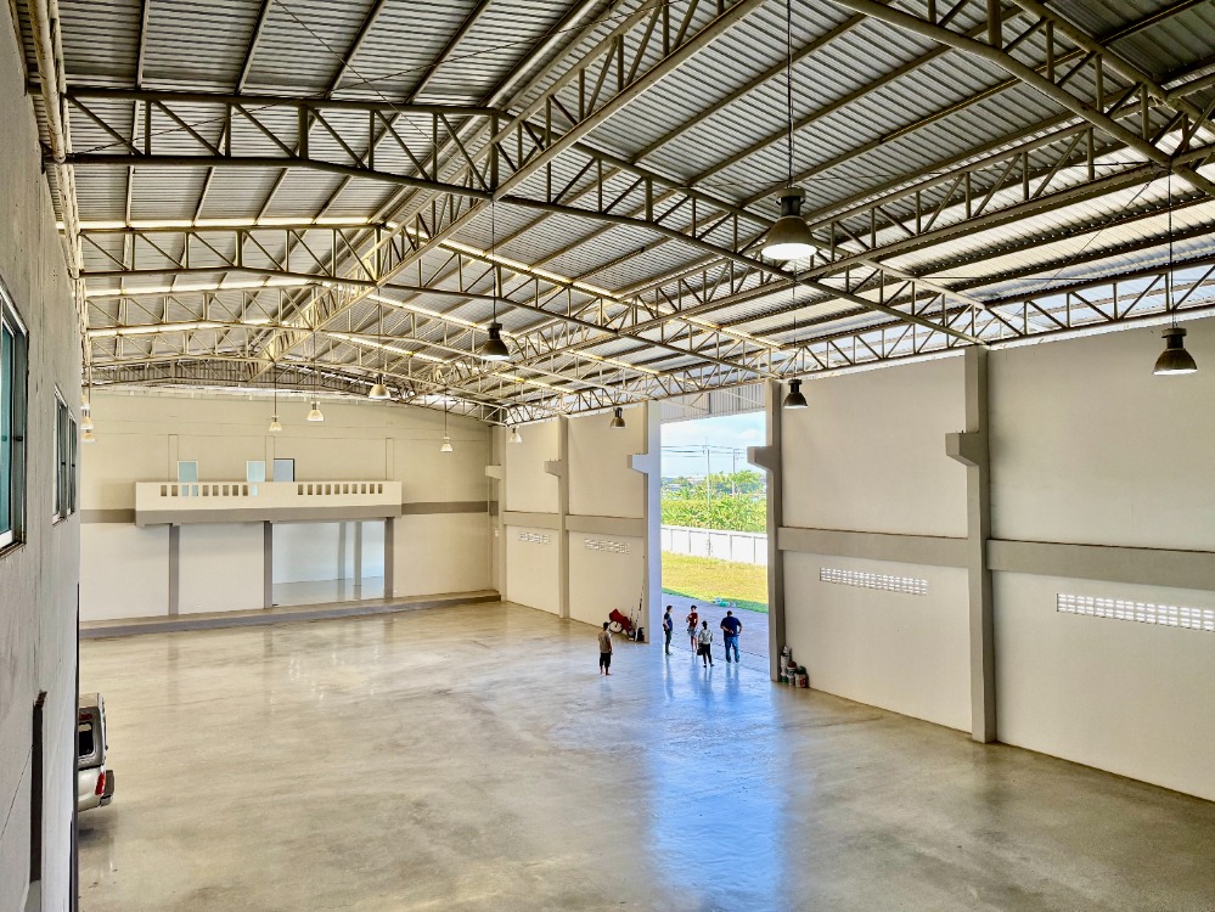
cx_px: 608
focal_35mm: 24
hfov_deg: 71.6
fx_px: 843
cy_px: 456
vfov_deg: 56.8
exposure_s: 1/278
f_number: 1.78
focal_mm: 6.76
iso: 100
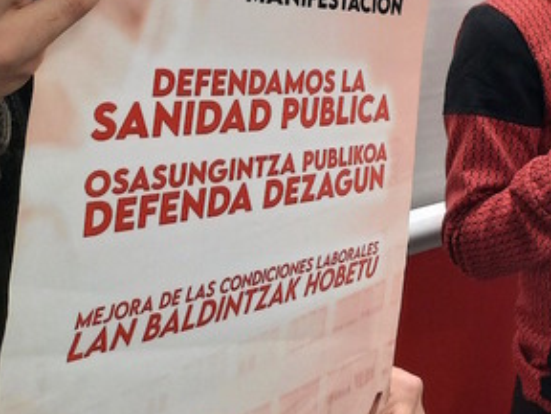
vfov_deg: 22.7
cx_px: 670
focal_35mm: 63
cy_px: 34
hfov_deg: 27.0
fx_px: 1003
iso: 200
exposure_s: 1/50
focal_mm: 4.6
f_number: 2
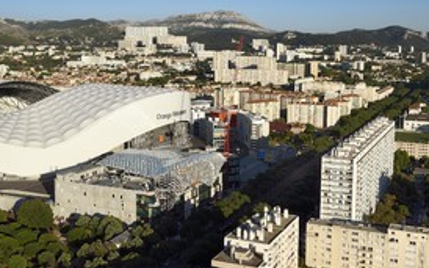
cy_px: 105
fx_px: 584
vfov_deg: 25.7
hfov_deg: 40.2
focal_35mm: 50
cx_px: 182
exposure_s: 1/320
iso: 200
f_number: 13
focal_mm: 32
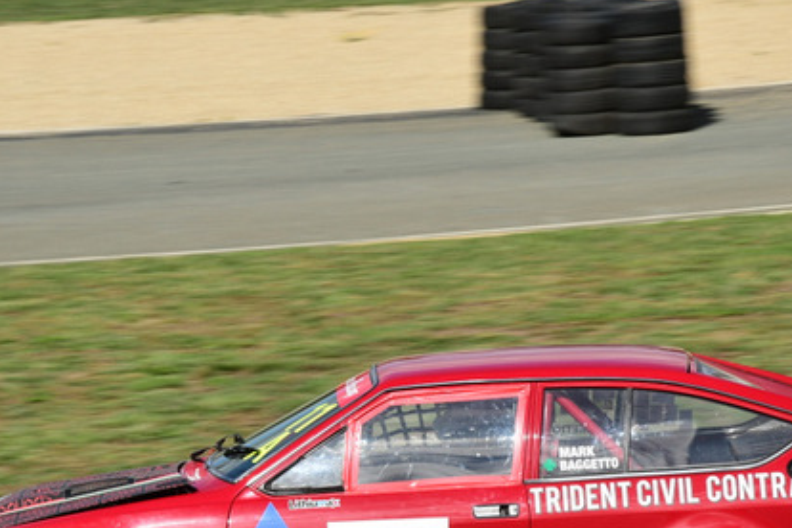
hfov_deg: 8.9
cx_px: 362
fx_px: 5104
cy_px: 488
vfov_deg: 5.9
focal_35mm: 232
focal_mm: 80
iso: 160
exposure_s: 1/400
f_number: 10
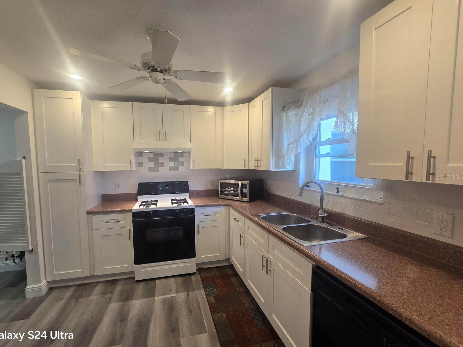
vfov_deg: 85.7
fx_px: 187
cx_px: 216
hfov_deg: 101.9
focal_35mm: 14
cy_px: 176
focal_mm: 2.2
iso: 100
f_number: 2.2
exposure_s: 1/60
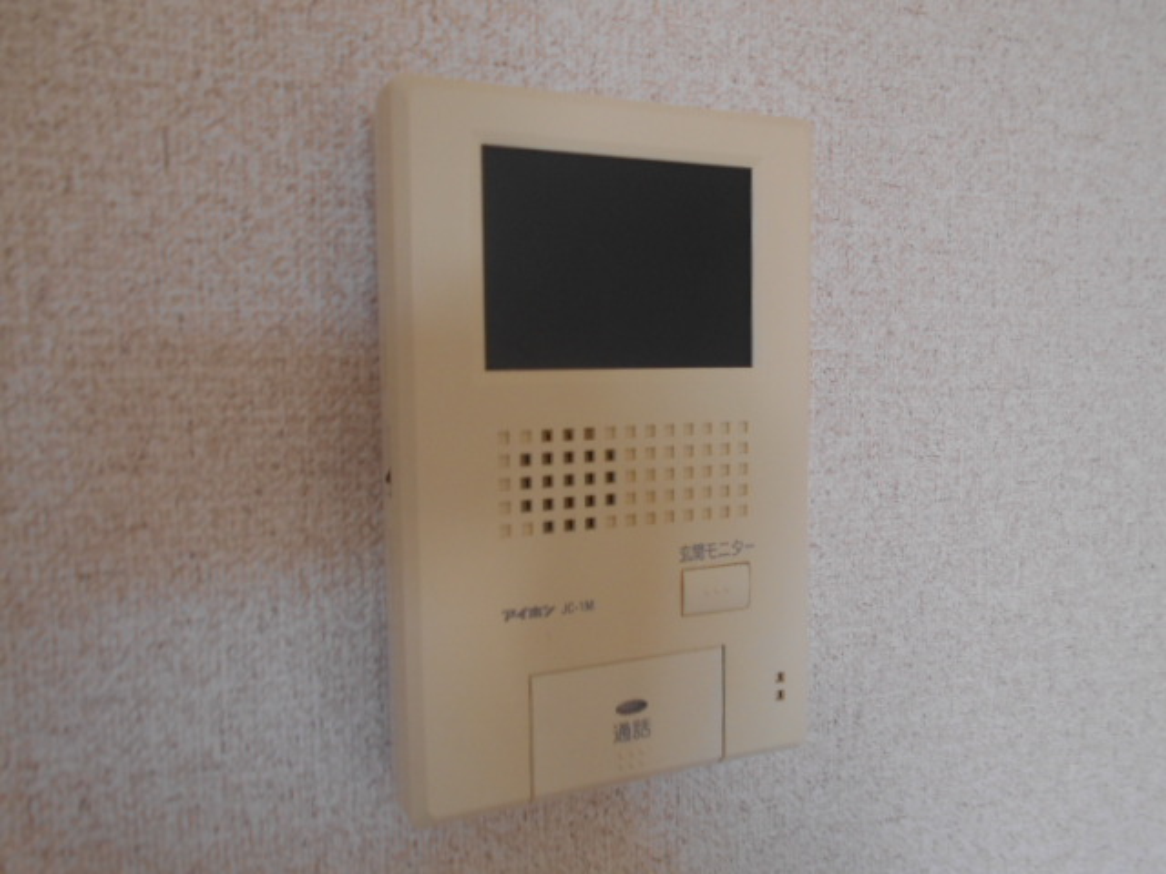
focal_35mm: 26
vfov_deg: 53.1
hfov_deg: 67.3
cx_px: 583
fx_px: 876
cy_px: 437
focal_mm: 4.6
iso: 160
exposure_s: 1/30
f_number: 3.2
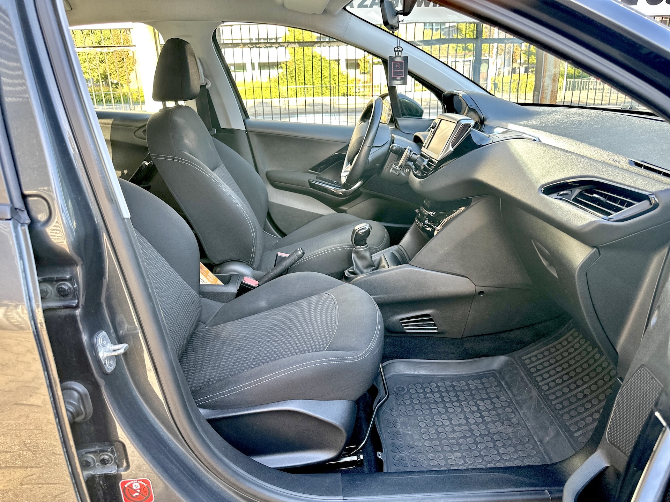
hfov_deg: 71.6
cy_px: 251
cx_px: 335
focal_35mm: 24
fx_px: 465
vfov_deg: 56.8
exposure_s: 1/121
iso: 125
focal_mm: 6.86
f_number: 1.78
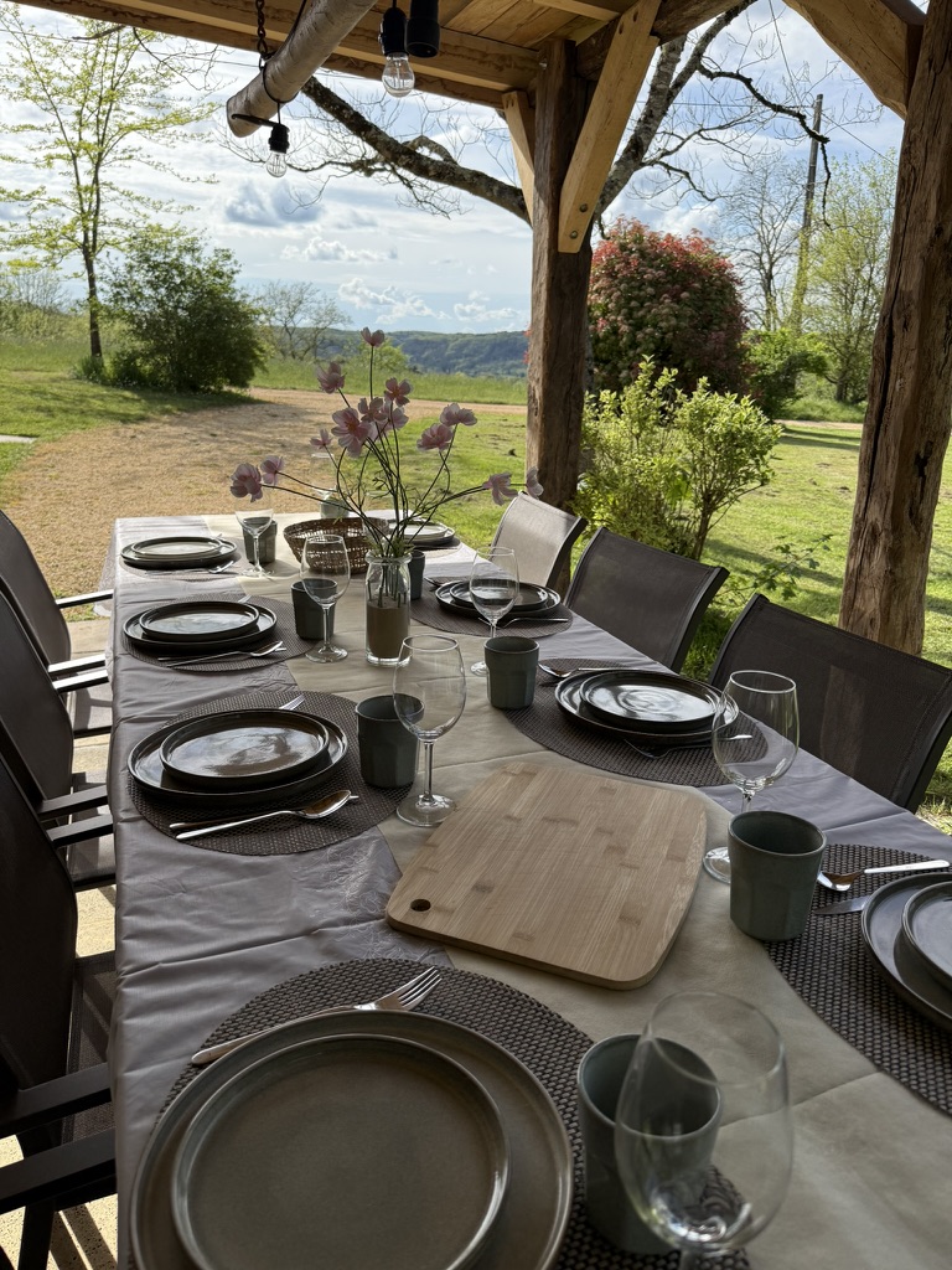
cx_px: 476
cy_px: 635
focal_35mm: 24
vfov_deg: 71.6
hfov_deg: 56.8
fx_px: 880
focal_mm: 6.76
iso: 100
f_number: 1.78
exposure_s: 1/4167
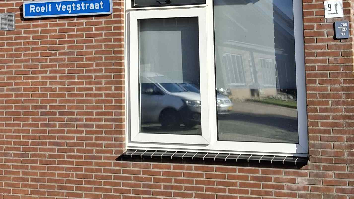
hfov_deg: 27.0
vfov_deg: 15.2
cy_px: 1
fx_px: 732
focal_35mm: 78
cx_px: 114
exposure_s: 1/937
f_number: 1.8
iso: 25
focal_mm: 4.69
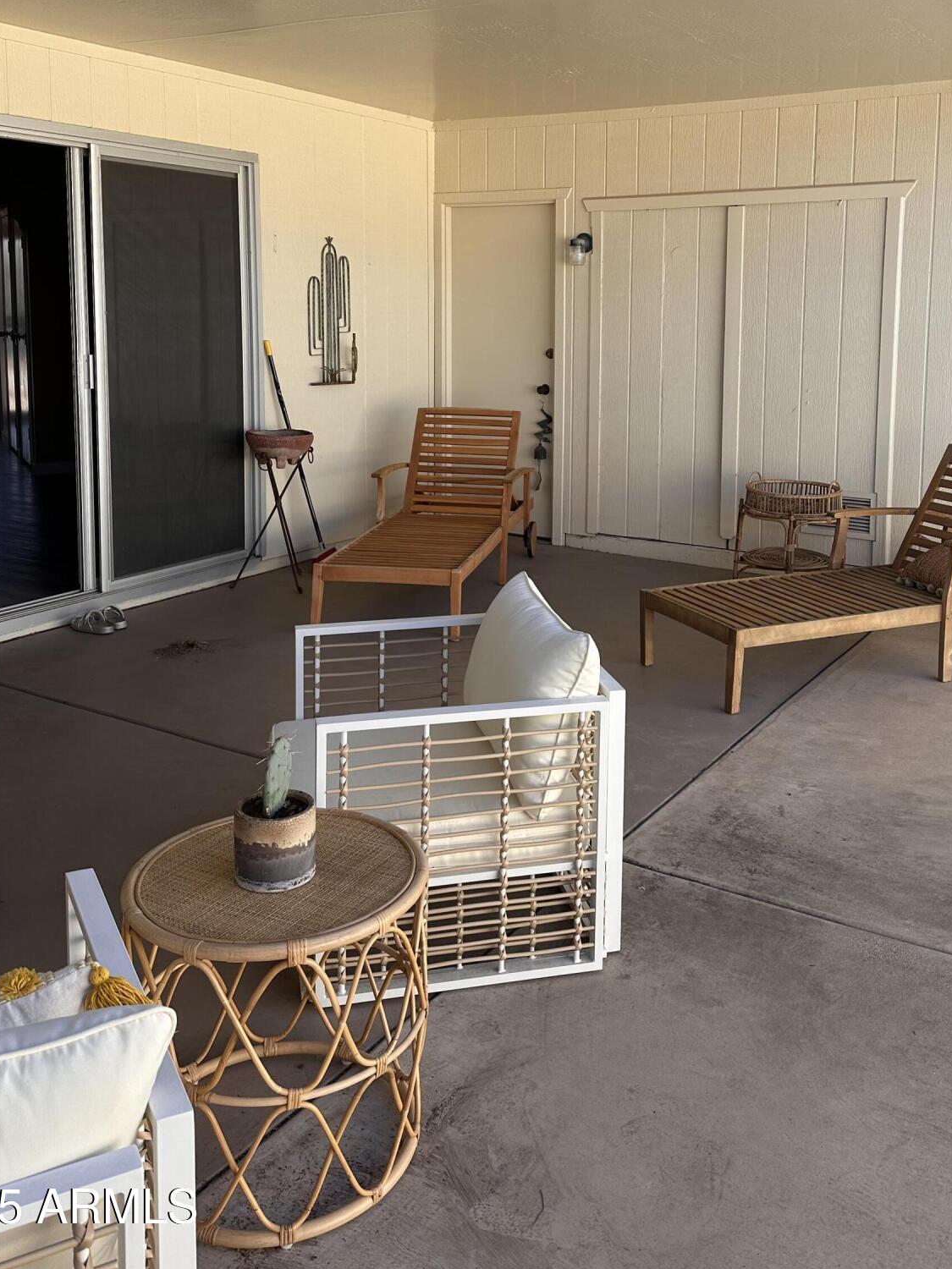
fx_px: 1173
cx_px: 548
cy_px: 438
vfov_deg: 55.8
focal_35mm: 32
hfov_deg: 44.0
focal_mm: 6.86
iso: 80
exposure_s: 1/1119
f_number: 1.78
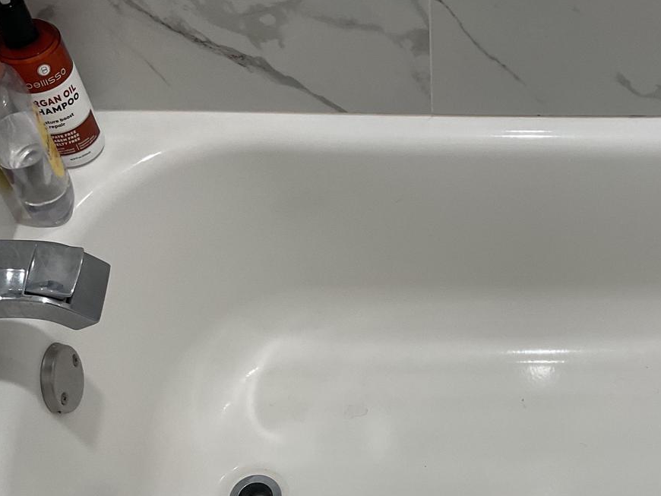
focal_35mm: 48
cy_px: 367
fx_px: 917
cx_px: 470
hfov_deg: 38.9
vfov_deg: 29.8
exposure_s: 1/60
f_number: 1.8
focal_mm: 3
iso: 50
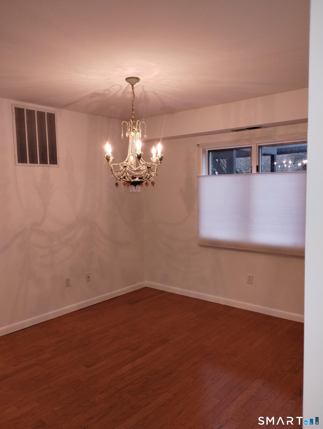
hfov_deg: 49.9
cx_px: 162
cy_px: 214
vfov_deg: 63.4
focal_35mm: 28
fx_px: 347
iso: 431
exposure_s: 1/30
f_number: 1.8
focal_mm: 4.27
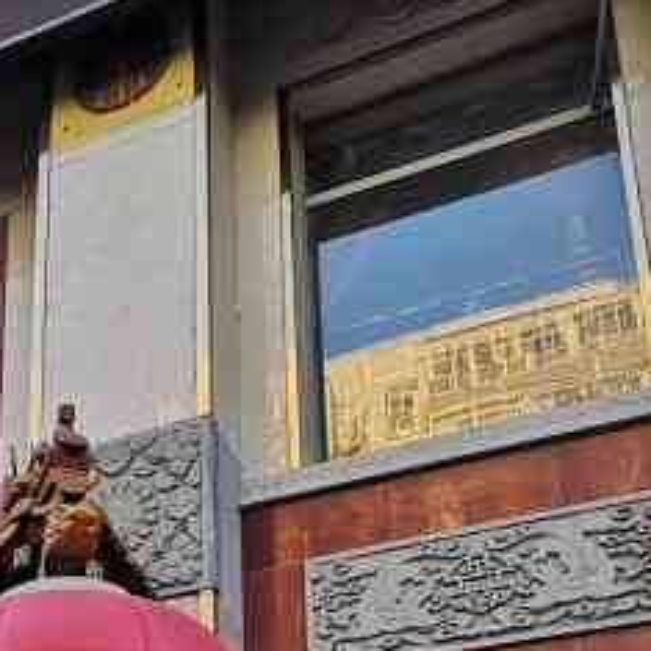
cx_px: -163
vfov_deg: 22.9
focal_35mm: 71
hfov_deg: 22.2
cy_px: 722
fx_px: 1511
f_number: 1.8
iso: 50
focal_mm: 3.95
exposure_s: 1/182
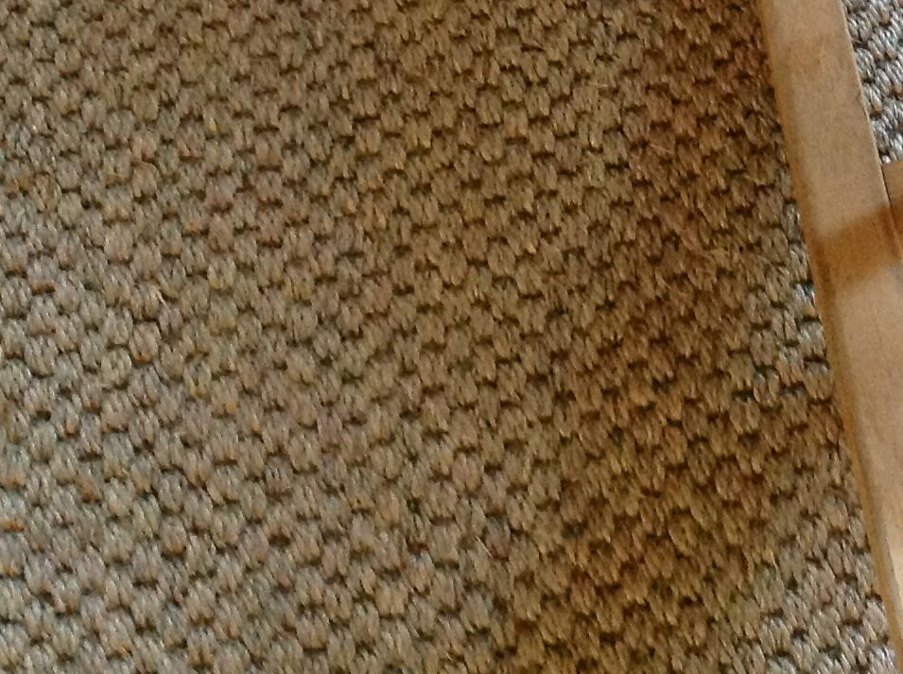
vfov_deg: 15.1
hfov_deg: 19.6
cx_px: 1045
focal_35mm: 95
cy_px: -95
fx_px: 2474
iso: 400
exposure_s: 1/15
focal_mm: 4.28
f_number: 2.4
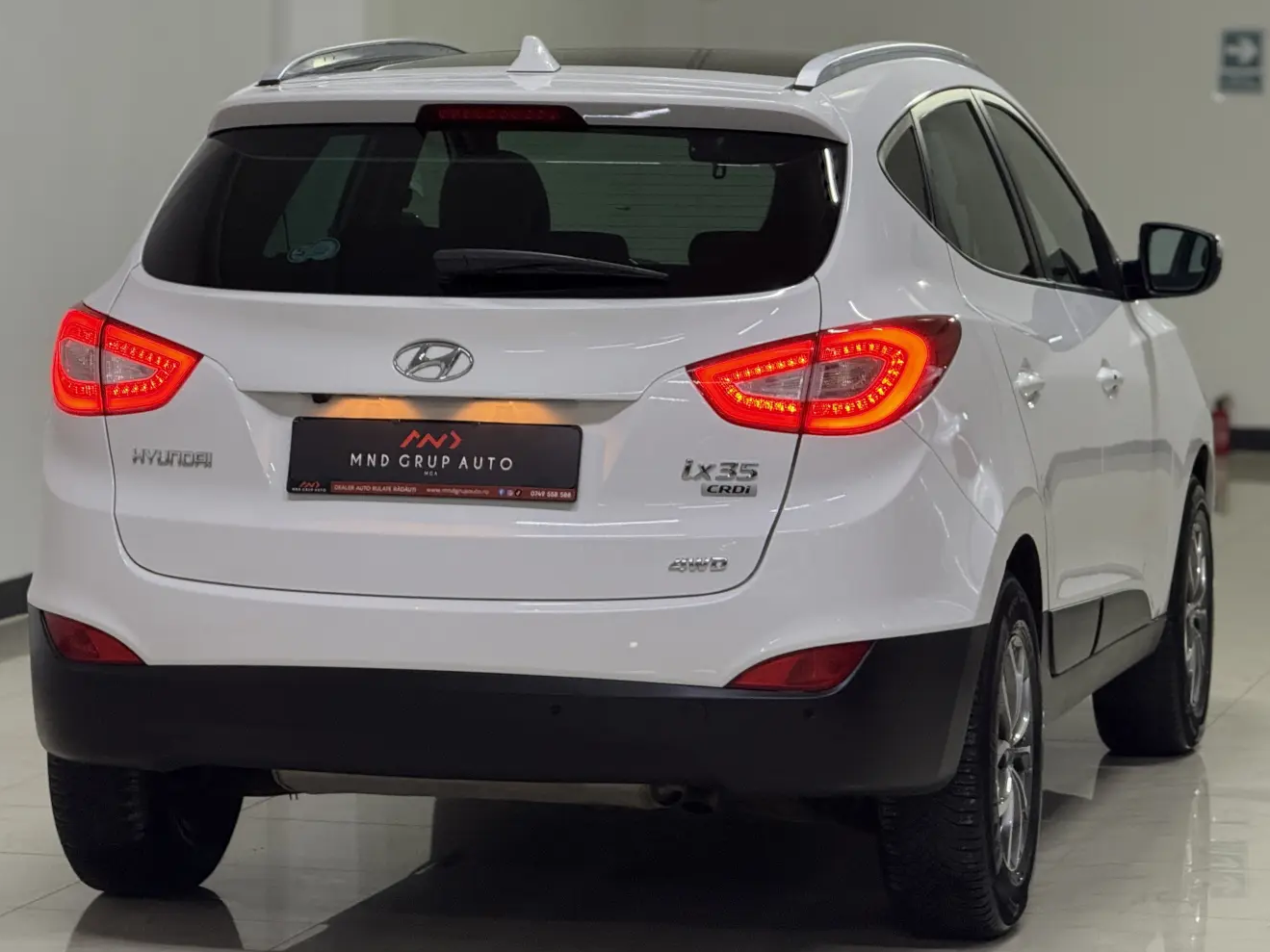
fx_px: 4806
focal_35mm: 131
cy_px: 469
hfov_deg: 15.1
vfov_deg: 11.3
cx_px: 615
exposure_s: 1/50
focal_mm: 15.66
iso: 250
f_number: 2.8
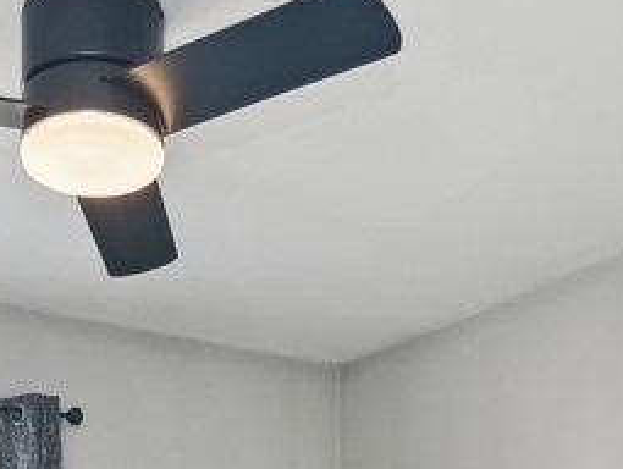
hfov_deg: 30.9
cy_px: 701
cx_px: 132
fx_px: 1099
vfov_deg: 20.6
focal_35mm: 61
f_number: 9
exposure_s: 1/100
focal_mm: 12
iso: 200
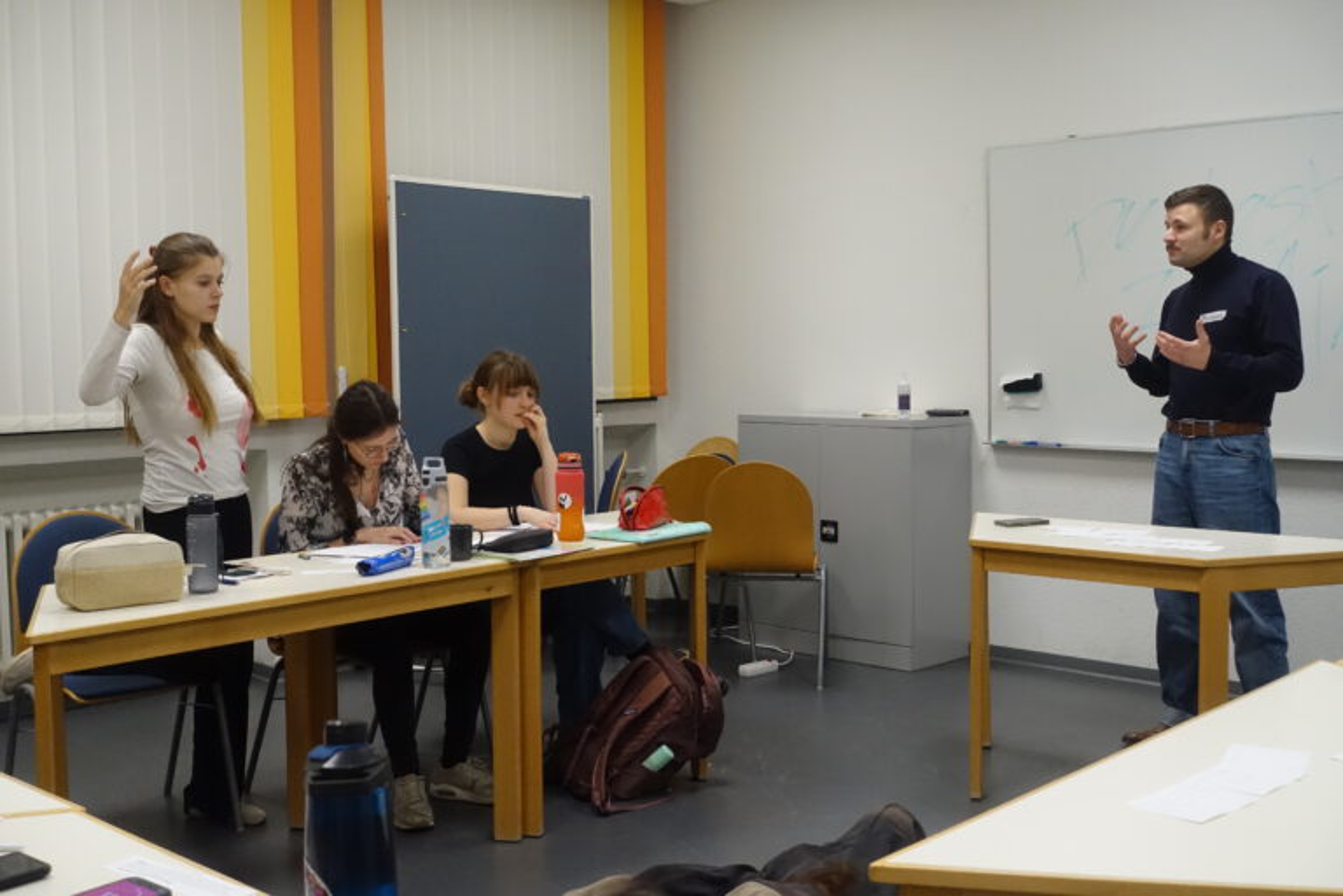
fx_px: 1604
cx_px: 672
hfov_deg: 45.4
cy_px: 448
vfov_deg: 31.2
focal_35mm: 43
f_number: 4
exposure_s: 1/250
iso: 1600
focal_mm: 15.94
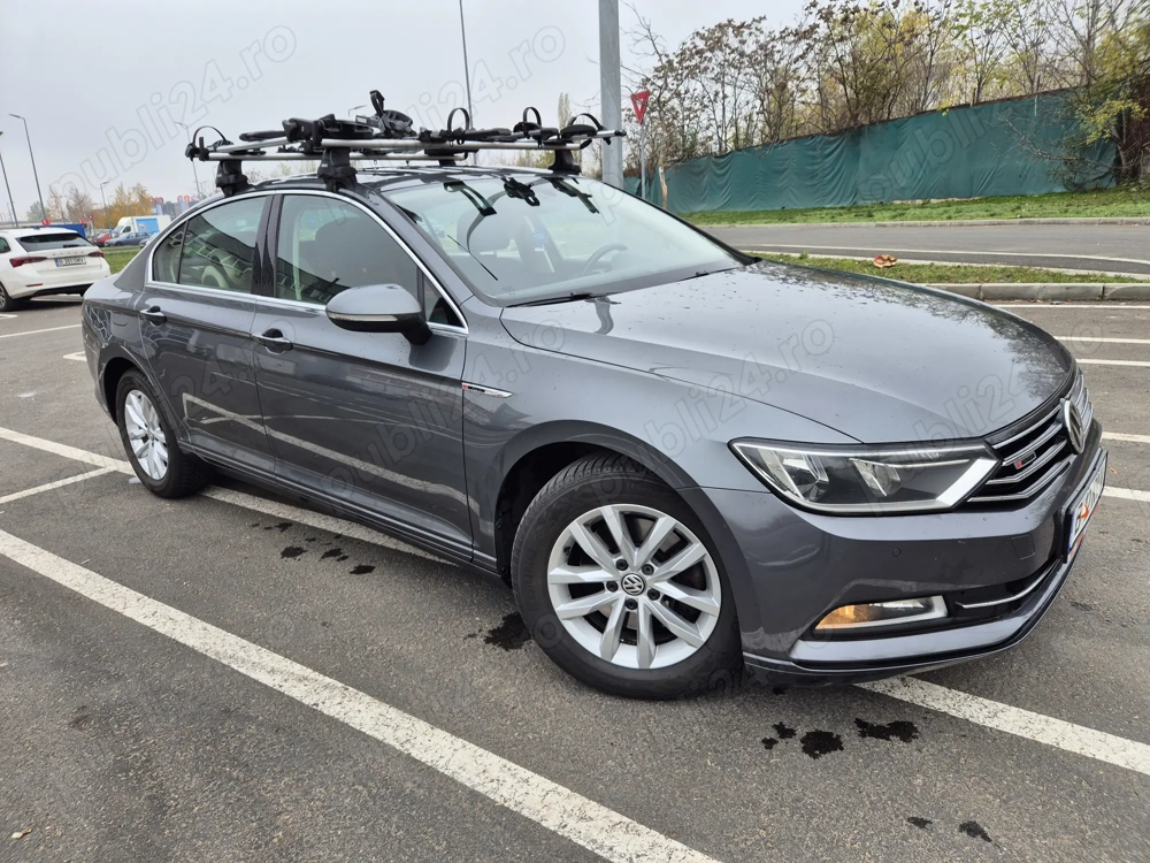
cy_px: 432
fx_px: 764
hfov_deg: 73.9
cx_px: 575
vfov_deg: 58.9
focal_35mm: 23
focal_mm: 5.4
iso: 25
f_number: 1.8
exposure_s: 1/287
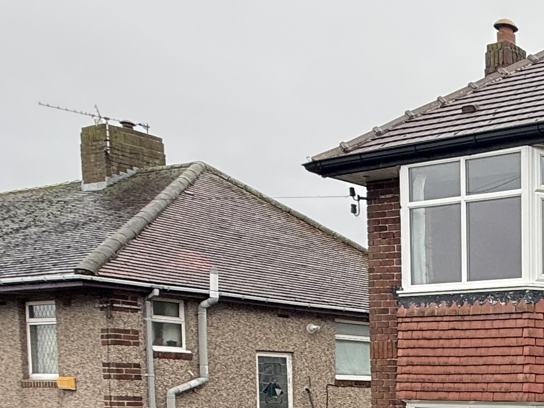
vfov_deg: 25.6
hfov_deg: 27.1
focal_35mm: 52
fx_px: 817
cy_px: 465
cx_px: 798
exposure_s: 1/156
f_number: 2.2
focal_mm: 2.22
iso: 50
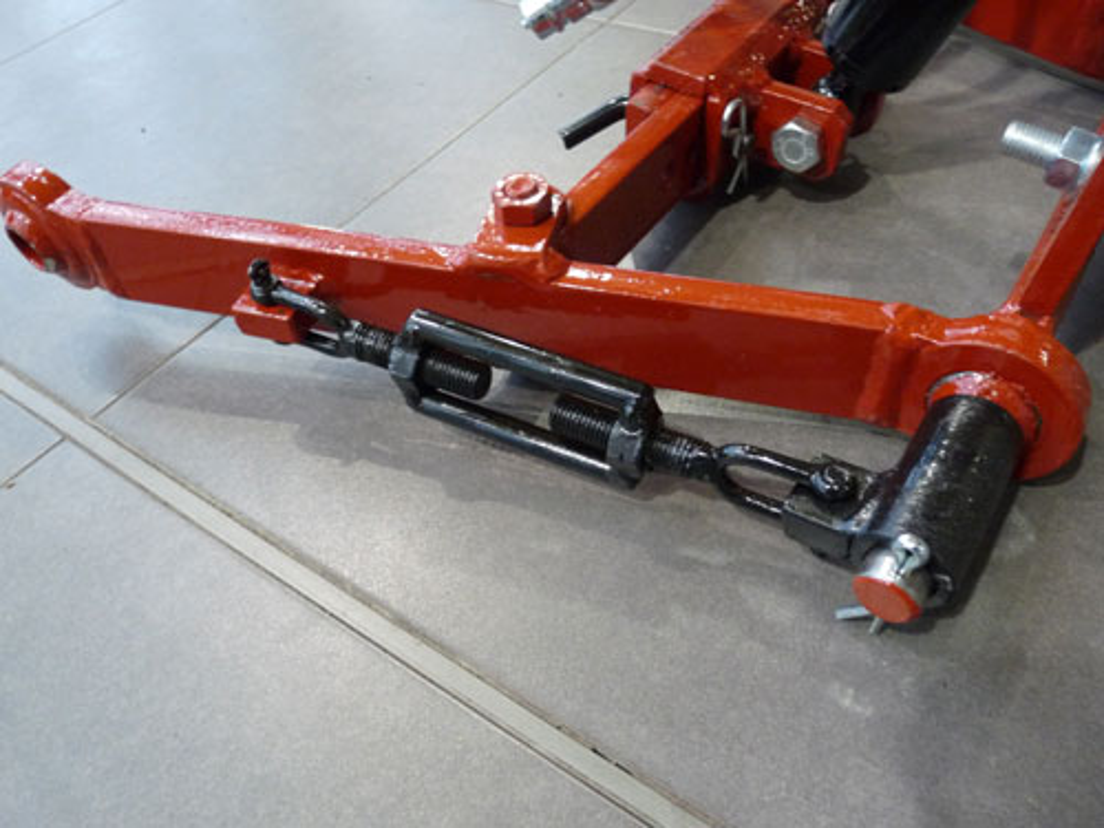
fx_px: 861
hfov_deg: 65.3
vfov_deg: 51.4
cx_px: 552
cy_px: 414
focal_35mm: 27
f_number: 2.8
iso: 400
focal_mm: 4.8
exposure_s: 1/15
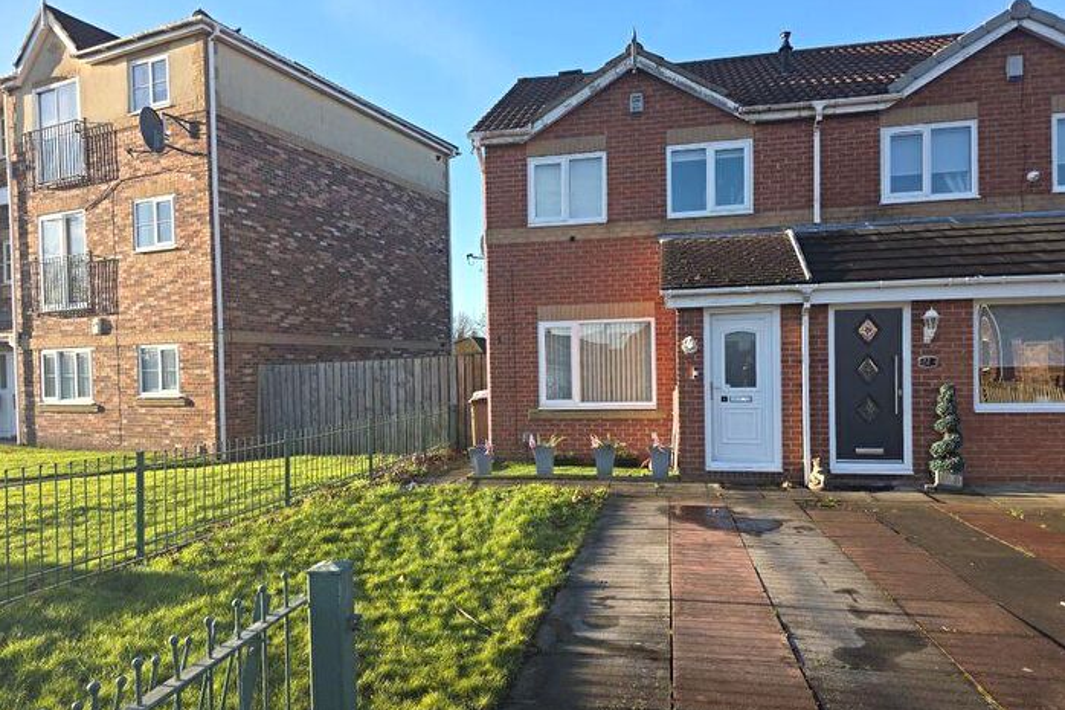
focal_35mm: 24
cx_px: 532
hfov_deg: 73.8
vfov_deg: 53.0
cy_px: 386
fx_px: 710
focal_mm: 6.3
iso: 12
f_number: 1.7
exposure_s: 1/187
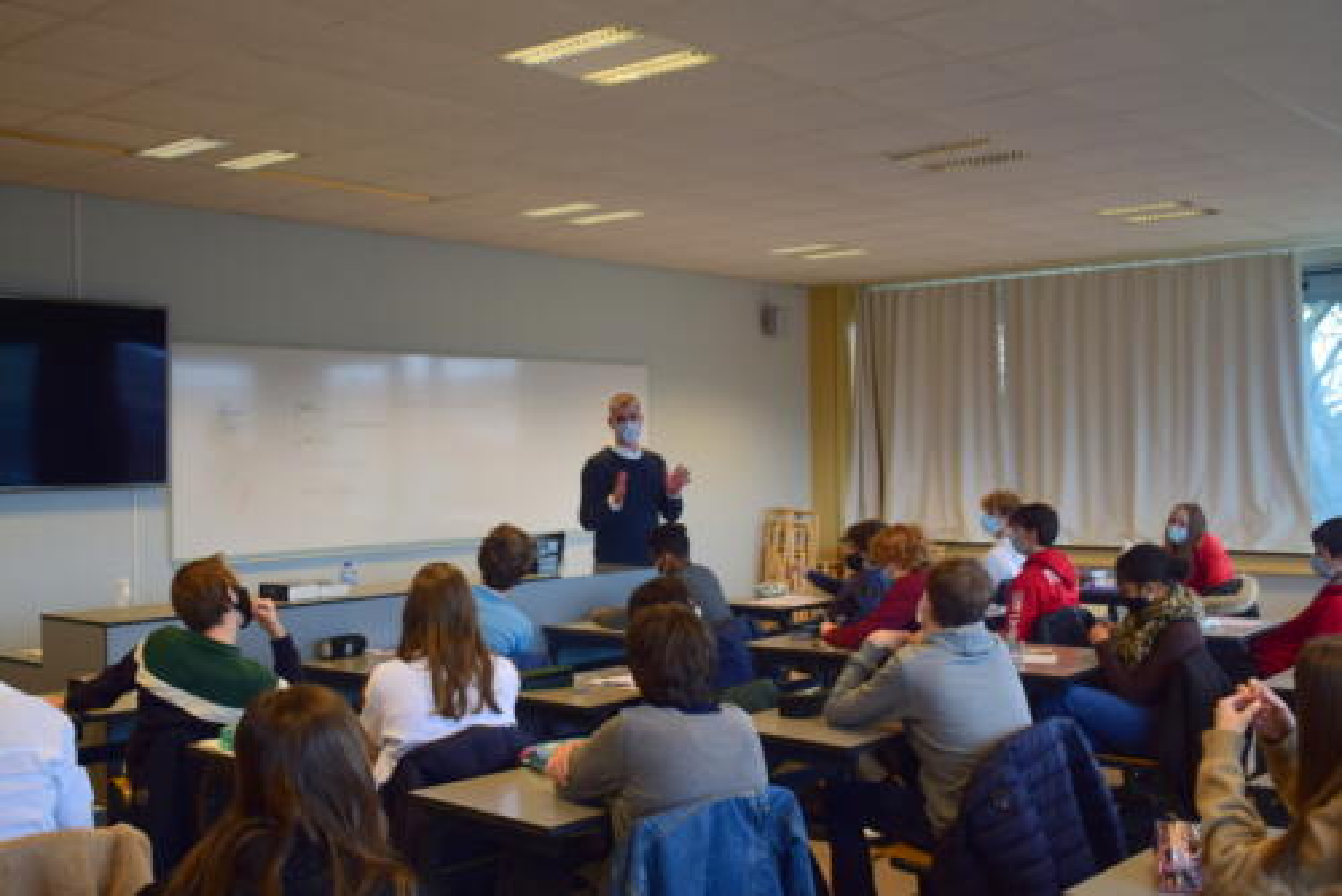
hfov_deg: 53.1
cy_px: 448
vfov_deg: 36.9
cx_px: 671
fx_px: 1343
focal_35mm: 36
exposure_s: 1/40
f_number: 3.8
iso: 250
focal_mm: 24
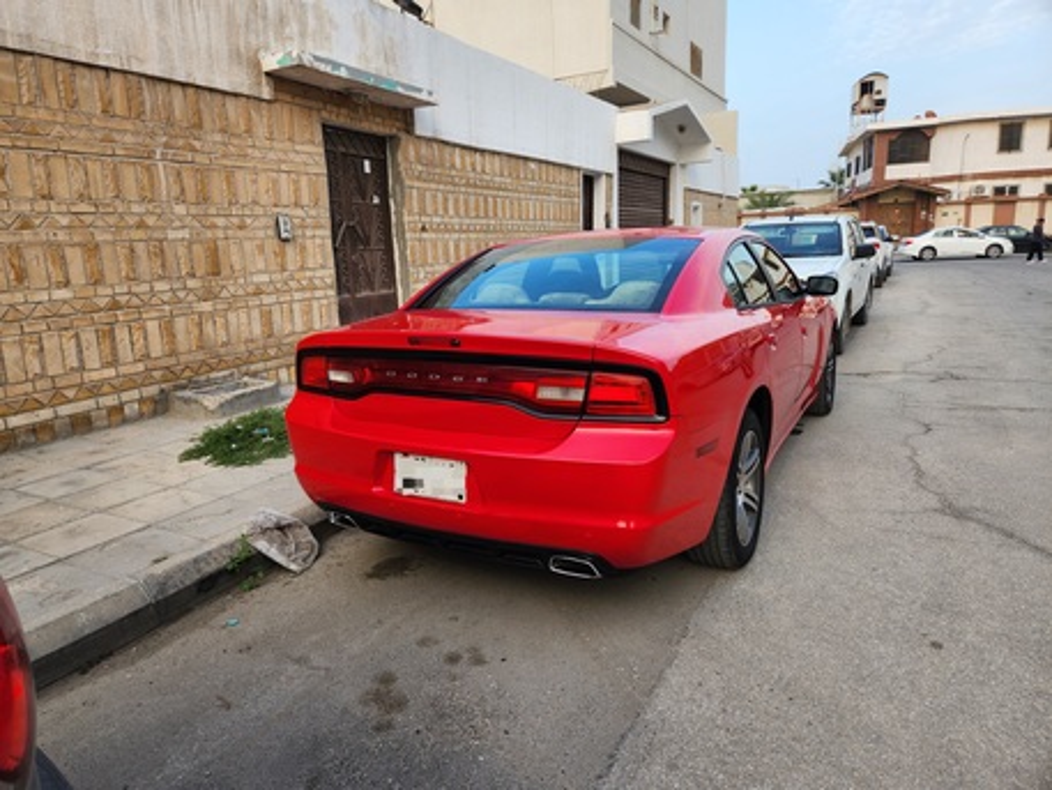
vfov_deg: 58.9
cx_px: 526
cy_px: 395
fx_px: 699
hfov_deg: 73.9
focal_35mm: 23
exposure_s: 1/217
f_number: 1.8
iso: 20
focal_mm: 5.4
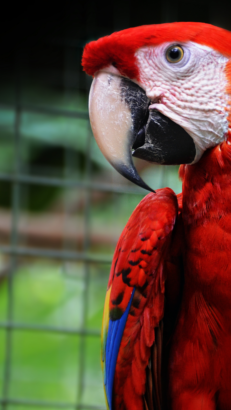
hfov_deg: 3.4
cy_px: 198
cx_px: 287
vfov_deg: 6.0
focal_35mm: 359
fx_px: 3909
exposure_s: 1/60
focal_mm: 130
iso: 640
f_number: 5.6
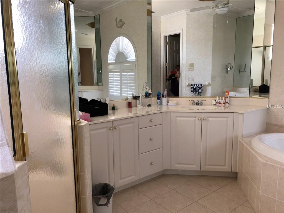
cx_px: 142
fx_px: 230
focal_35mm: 28
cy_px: 106
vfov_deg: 49.7
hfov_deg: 63.4
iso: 25
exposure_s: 1/30
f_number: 1.8
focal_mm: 4
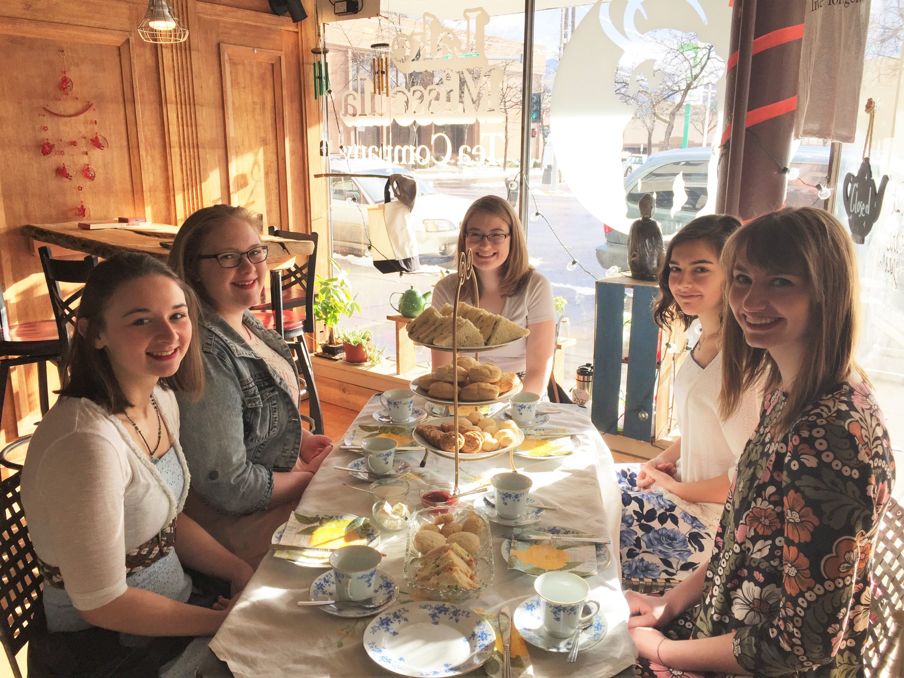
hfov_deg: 61.7
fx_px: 757
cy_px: 339
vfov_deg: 48.2
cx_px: 452
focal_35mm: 29
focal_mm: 4.15
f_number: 2.2
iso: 32
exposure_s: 1/332
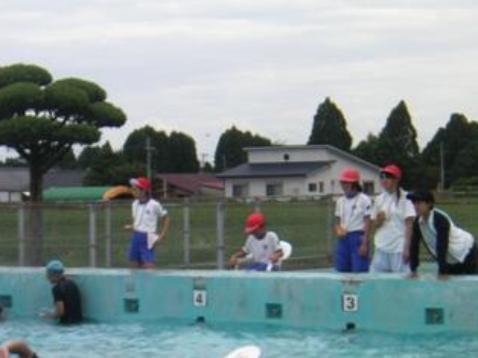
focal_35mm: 117
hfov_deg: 16.8
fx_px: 1614
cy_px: 253
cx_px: 155
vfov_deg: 12.6
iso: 50
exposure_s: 1/350
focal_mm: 13.6
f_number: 4.6
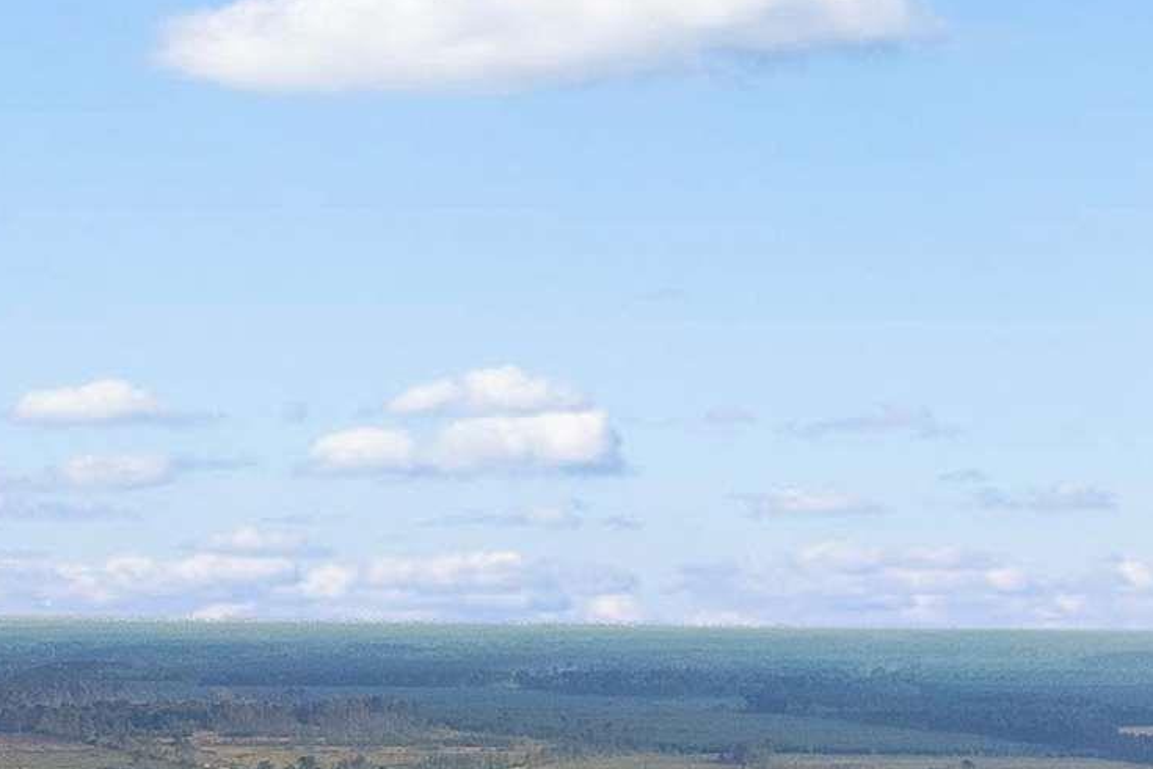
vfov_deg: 14.3
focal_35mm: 92
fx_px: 2946
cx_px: 56
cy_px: 995
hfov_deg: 21.5
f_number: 2.8
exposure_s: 1/320
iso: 110
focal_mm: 8.38
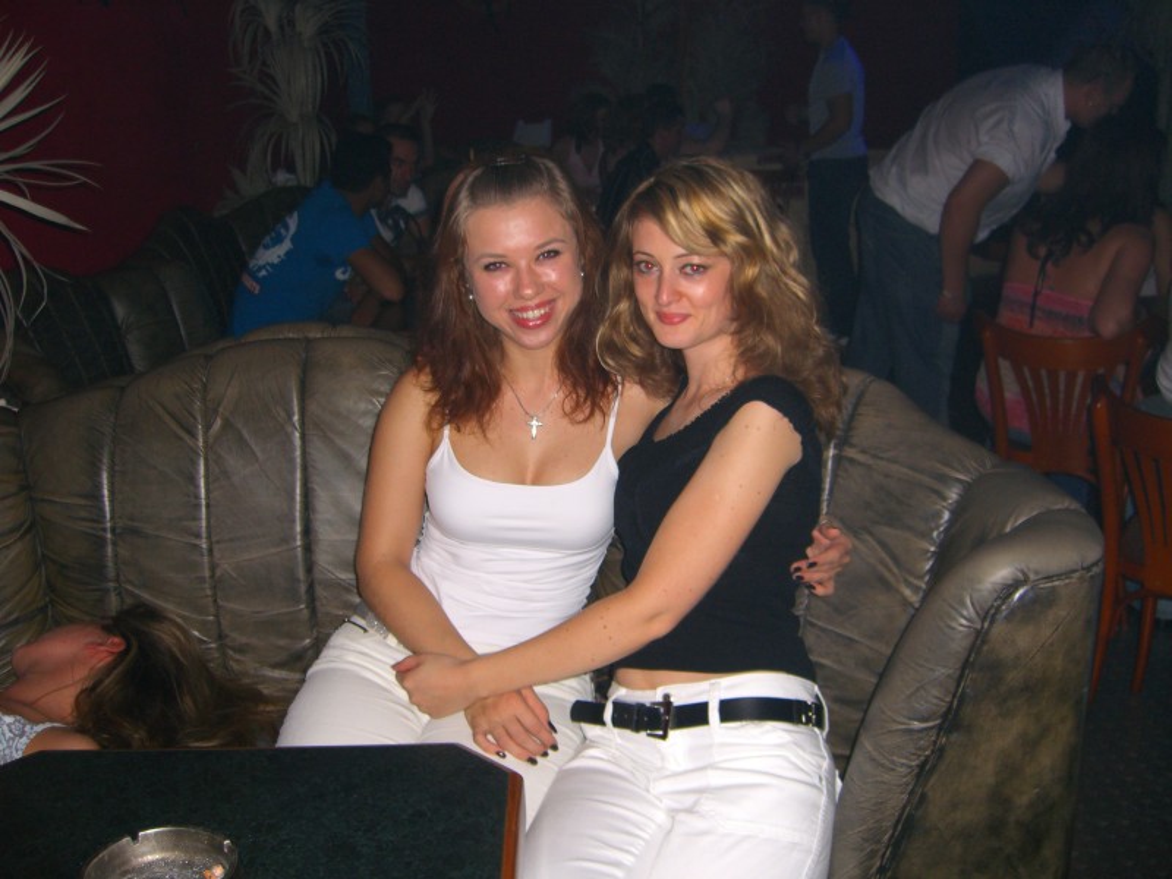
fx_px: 1287
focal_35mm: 38
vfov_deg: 37.7
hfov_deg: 49.0
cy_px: 440
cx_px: 586
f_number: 2.8
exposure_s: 1/60
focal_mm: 7.9
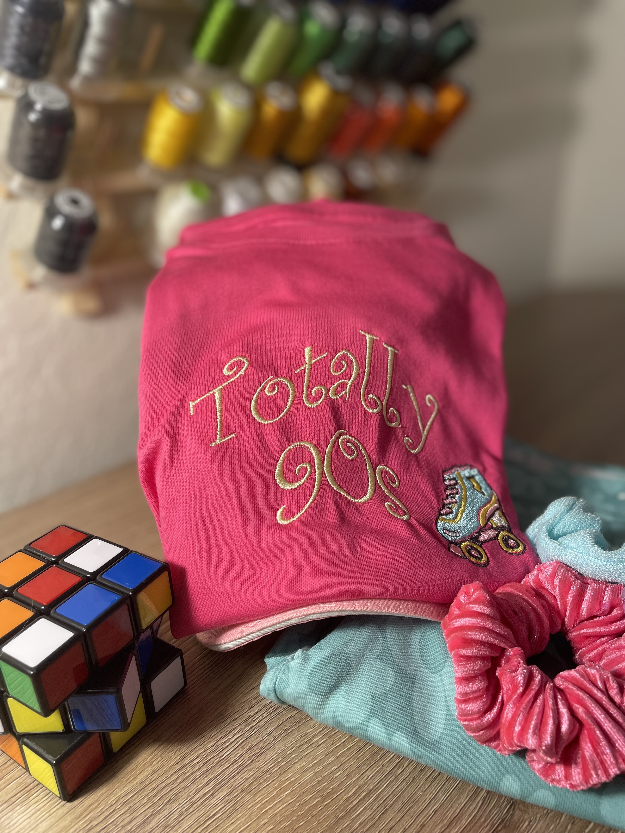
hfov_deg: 53.1
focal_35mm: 26
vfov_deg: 67.3
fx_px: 626
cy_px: 416
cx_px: 312
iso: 125
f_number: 1.6
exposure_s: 1/120
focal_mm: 4.2
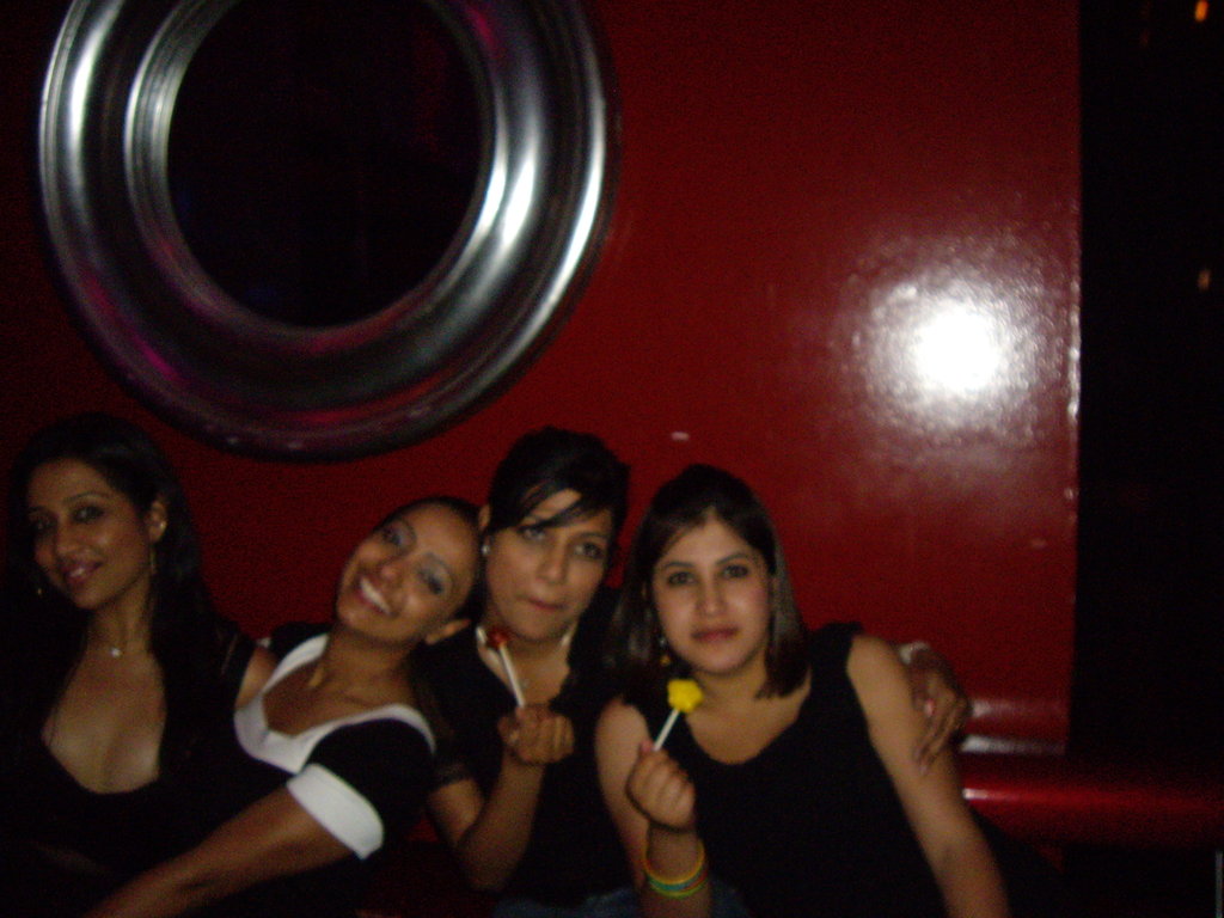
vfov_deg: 37.7
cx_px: 612
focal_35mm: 38
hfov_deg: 49.0
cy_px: 459
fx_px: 1344
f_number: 2.7
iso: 400
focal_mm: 6.2
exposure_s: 1/40
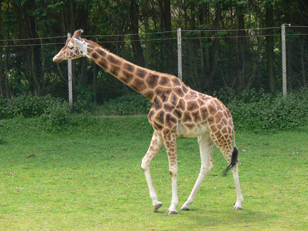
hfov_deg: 12.5
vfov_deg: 9.4
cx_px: 154
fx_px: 1406
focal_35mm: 158
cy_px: 116
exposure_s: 1/125
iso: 80
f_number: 4.5
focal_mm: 33.4
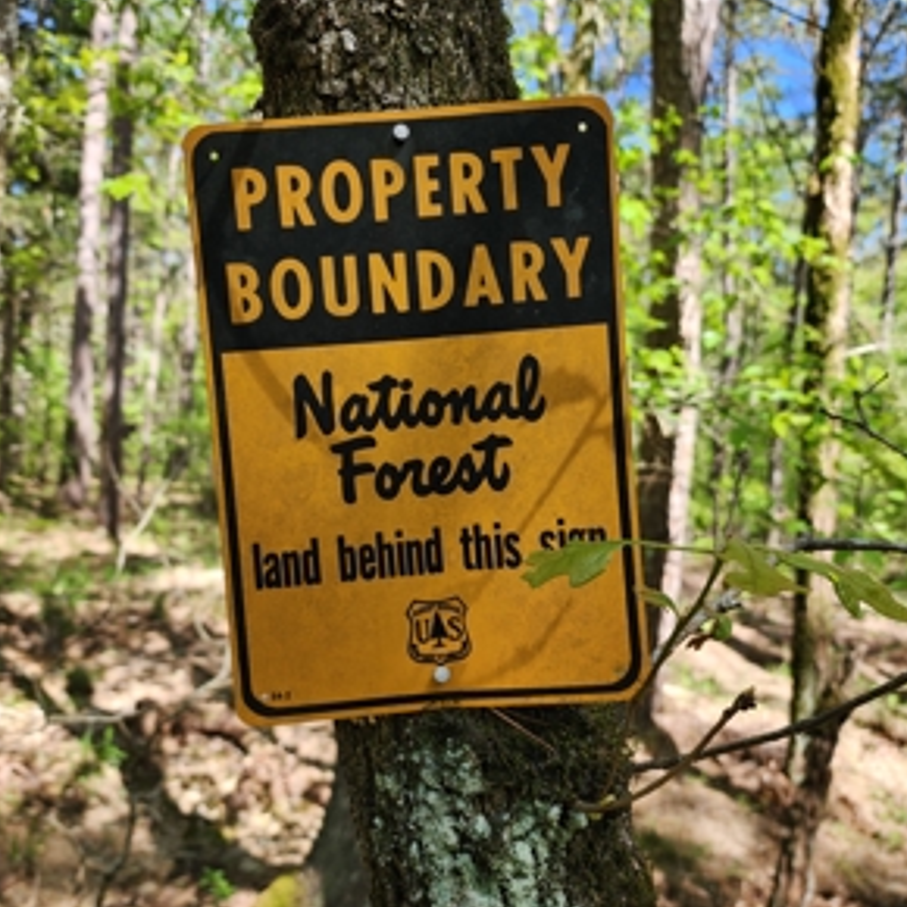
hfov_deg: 57.3
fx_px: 830
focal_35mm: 28
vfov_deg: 57.3
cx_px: 425
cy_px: 450
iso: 12
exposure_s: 1/159
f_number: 1.8
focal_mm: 6.4
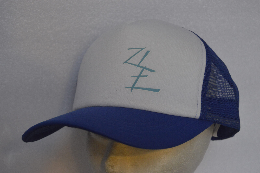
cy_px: 86
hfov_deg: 29.3
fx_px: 498
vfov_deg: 19.7
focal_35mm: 69
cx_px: 130
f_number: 5.3
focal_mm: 46
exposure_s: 1/160
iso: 3200
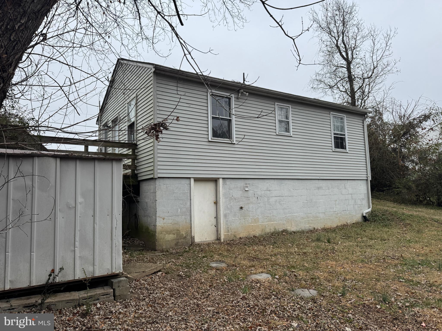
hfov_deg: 71.6
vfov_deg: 56.8
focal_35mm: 24
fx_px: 306
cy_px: 166
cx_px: 221
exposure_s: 1/938
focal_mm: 6.76
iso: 80
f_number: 1.78
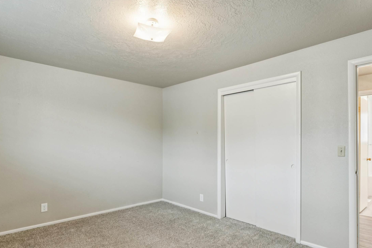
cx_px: 205
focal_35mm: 22
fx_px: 226
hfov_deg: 78.8
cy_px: 145
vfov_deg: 57.3
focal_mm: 15.6
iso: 400
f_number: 13
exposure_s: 1/2.5
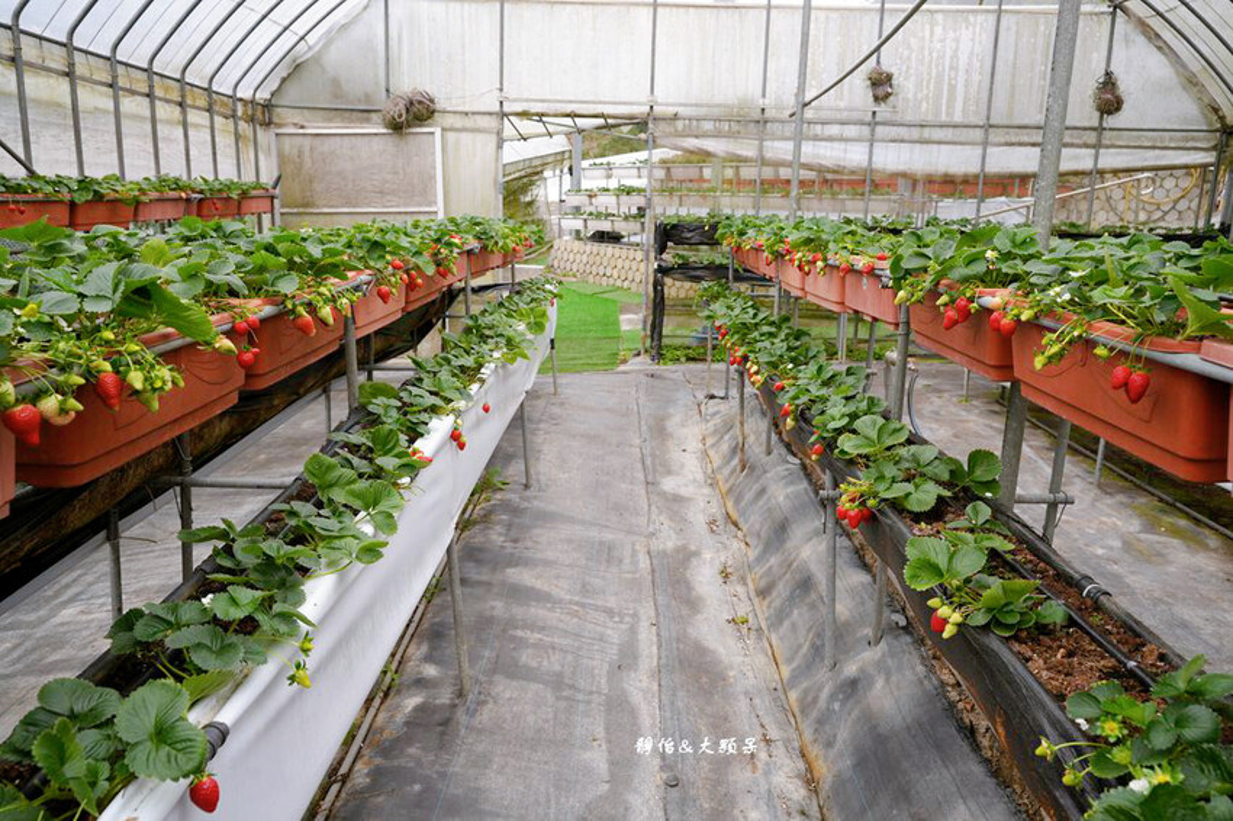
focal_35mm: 28
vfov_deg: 46.4
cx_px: 616
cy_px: 410
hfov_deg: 65.5
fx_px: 959
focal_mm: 28
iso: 320
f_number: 8
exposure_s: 1/200
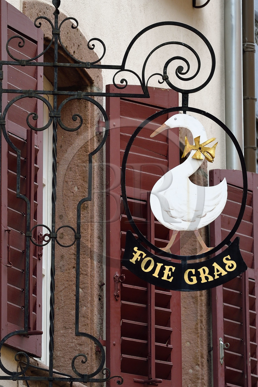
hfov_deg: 6.9
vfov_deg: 10.3
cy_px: 194
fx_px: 2150
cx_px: 129
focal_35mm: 200
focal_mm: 200
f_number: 9
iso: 400
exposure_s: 1/250
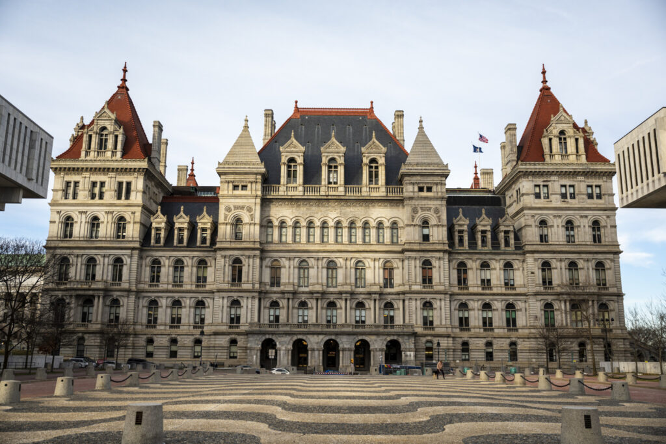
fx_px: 610
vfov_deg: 39.9
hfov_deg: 57.2
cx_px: 333
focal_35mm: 33
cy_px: 222
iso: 100
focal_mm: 33
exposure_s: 1/1000
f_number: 2.8
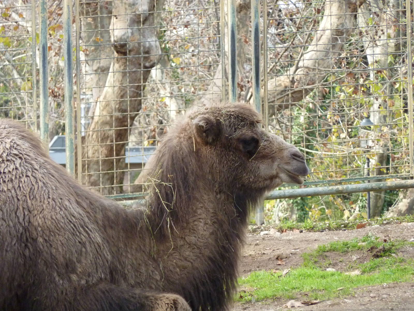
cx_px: 207
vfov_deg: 5.3
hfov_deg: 7.1
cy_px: 156
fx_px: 3325
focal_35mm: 278
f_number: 4.8
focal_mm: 45.7
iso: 400
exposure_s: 1/250
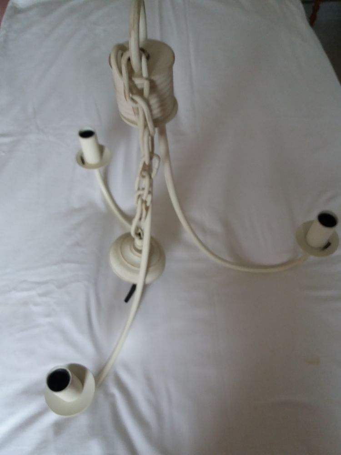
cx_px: 170
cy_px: 228
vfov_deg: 63.4
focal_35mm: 28
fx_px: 368
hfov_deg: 49.7
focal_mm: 3.7
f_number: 1.9
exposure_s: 1/17
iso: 160
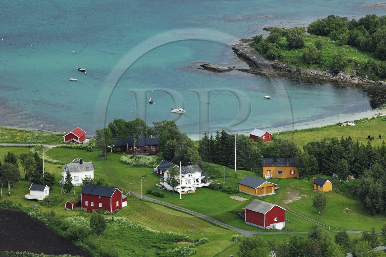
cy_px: 128
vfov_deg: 4.6
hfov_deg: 6.9
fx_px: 3216
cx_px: 193
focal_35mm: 300
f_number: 3.2
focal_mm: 200
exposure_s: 1/1000
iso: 100
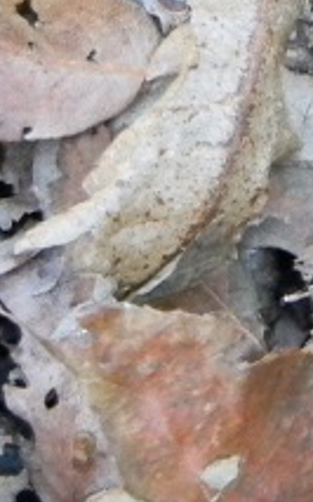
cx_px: 650
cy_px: -153
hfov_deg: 3.9
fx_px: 4521
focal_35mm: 331
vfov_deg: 6.3
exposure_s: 1/13.1
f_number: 4.5
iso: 400
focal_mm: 15.1
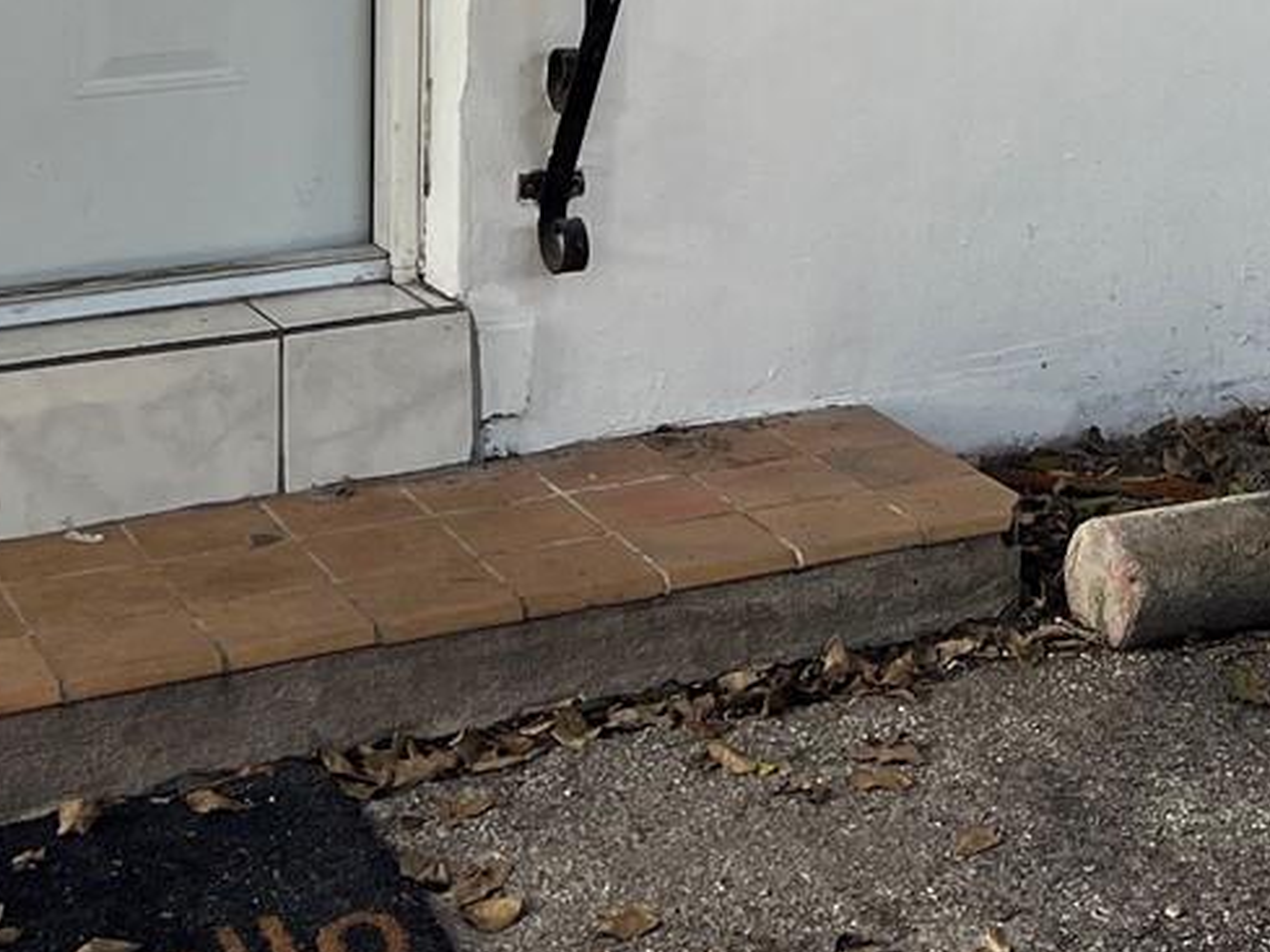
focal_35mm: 85
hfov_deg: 22.7
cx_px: 1039
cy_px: -545
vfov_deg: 15.7
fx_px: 3119
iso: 50
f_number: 1.6
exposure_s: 1/317
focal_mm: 5.1
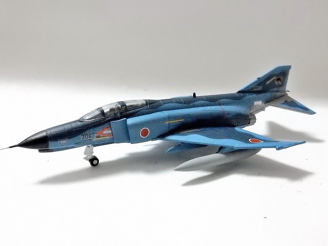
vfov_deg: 39.7
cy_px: 123
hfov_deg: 51.4
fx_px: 341
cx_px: 164
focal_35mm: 36
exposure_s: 1/60
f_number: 4
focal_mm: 6.4
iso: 3200
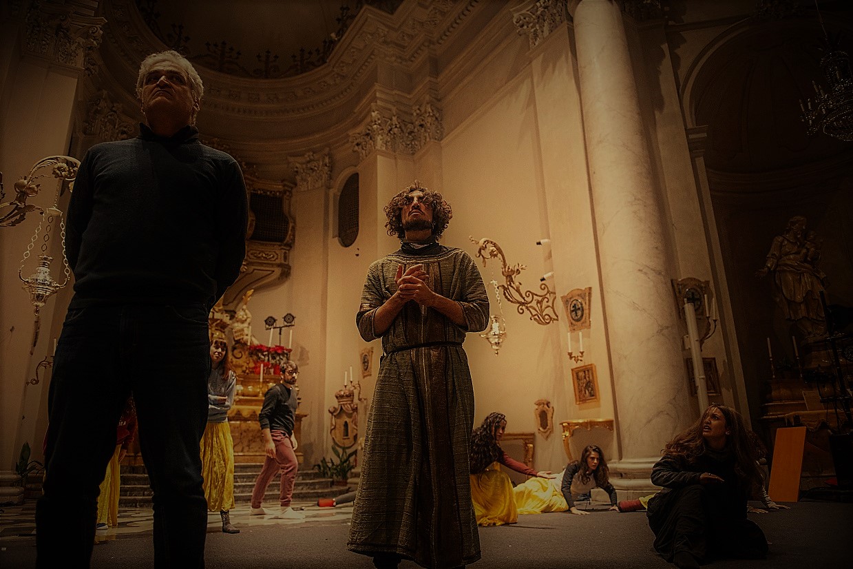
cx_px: 426
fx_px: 569
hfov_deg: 73.7
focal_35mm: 24
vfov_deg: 53.1
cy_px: 284
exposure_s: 1/80
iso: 3200
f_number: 2.8
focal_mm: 24
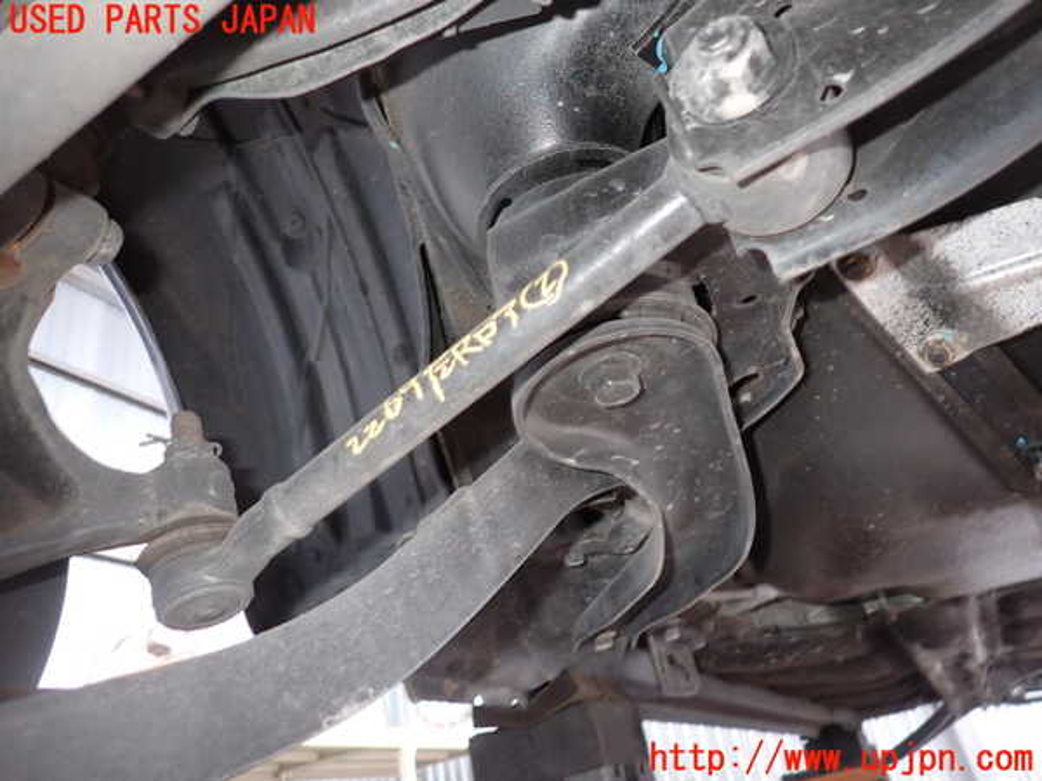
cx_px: 521
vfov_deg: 54.9
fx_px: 753
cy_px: 390
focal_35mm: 25
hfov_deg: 69.4
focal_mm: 4.5
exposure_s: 1/30
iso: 200
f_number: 2
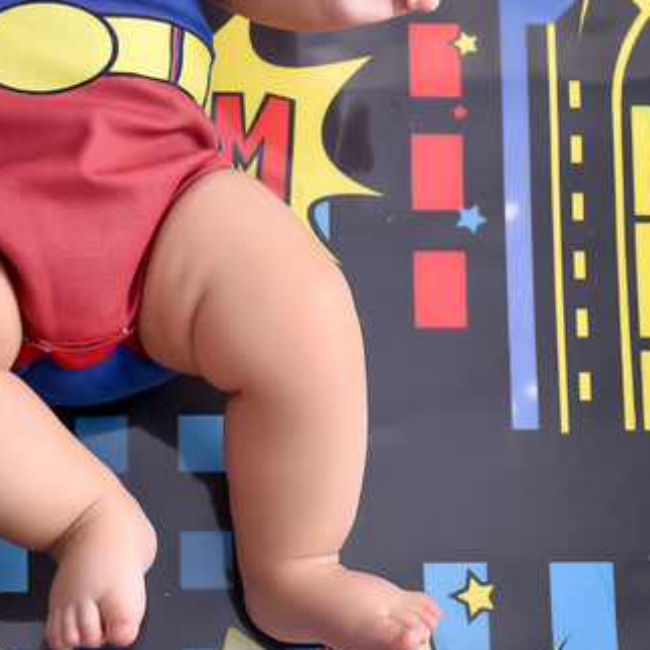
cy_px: 49
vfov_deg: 11.0
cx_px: 197
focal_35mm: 158
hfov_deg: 11.0
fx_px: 3357
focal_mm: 50
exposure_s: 1/160
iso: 160
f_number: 2.8
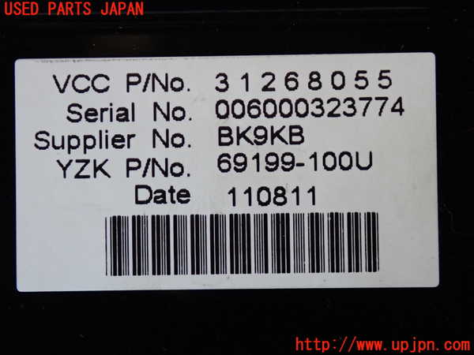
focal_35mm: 88
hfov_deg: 22.3
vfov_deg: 16.8
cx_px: 237
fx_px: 1205
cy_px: 178
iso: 500
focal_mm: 15.66
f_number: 4.5
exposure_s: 1/80
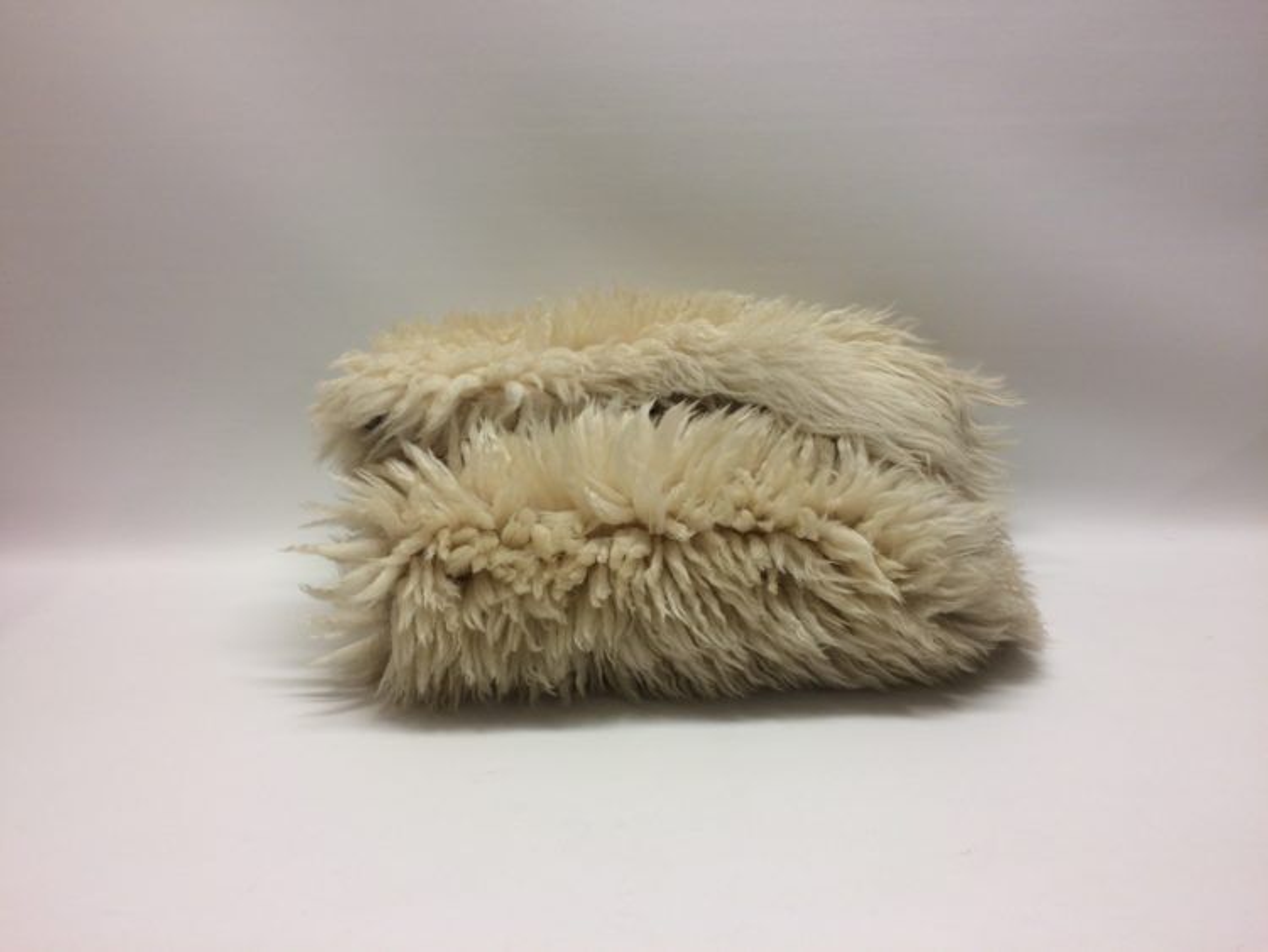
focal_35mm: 29
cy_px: 476
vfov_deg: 48.3
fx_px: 1063
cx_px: 634
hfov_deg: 61.6
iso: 50
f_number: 2.2
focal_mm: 4.15
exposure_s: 1/50
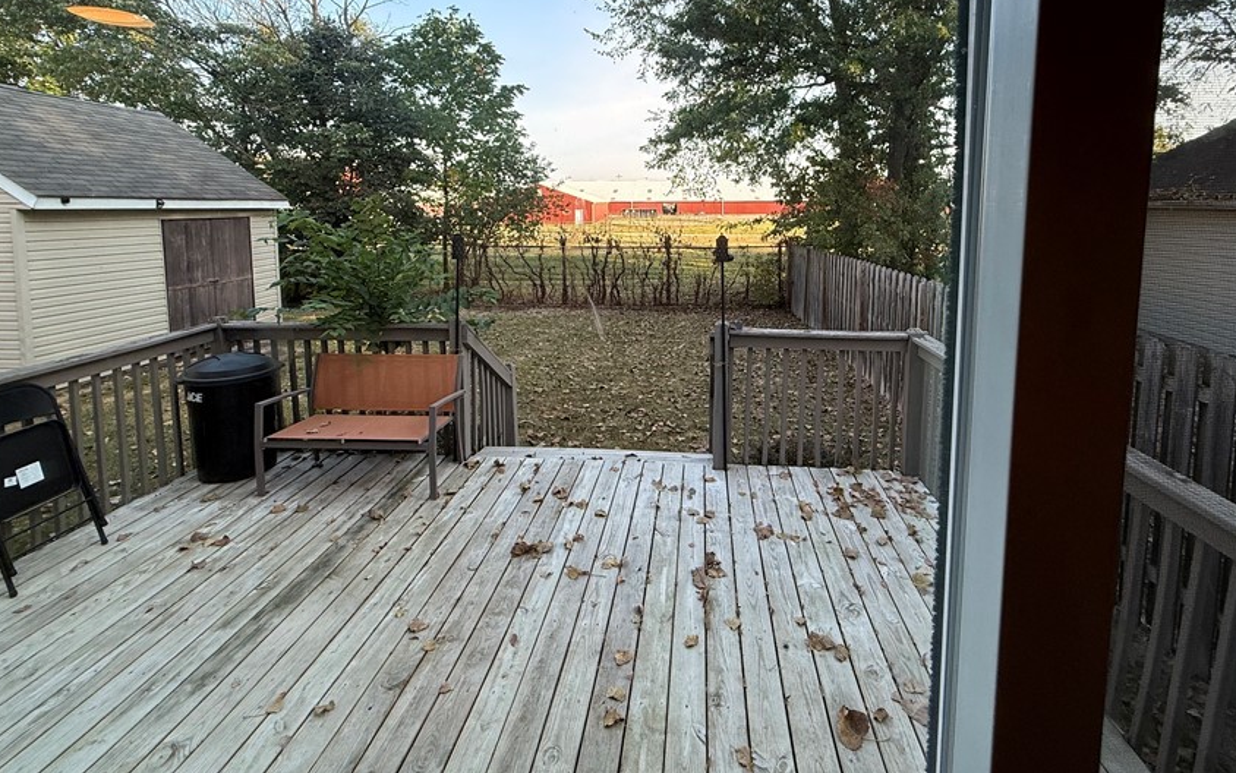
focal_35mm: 18
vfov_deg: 63.5
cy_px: 261
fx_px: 606
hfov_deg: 90.9
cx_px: 669
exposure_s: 1/246
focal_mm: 2.22
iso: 64
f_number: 2.2
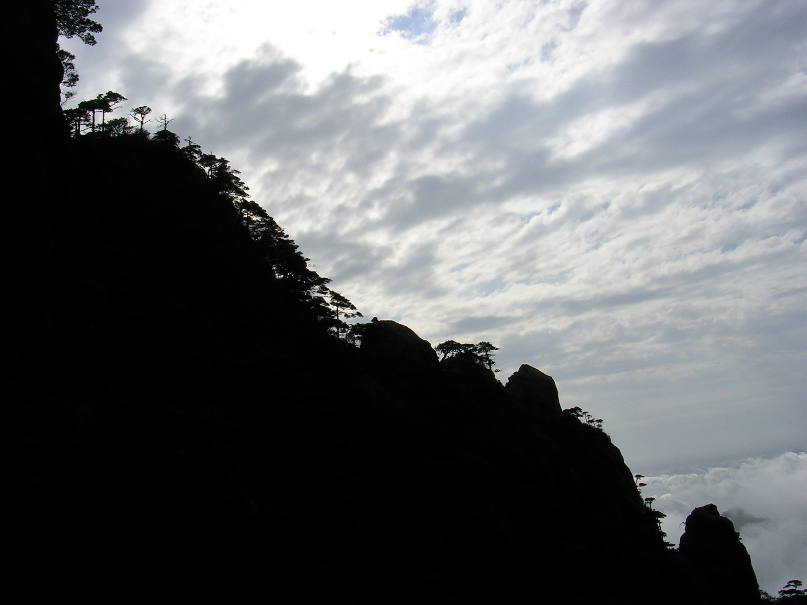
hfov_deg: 49.0
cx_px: 404
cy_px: 302
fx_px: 886
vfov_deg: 37.7
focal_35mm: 38
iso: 50
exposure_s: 1/1661
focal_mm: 5.8
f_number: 5.6
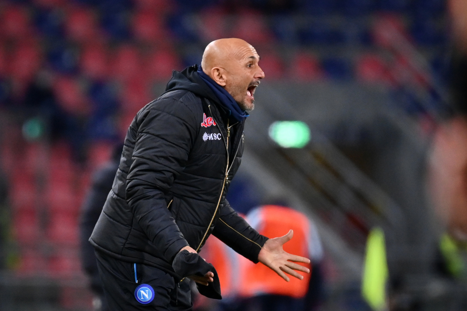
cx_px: 234
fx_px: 5188
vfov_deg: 3.4
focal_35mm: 400
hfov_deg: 5.2
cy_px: 156
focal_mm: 400
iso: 2500
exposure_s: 1/800
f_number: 4
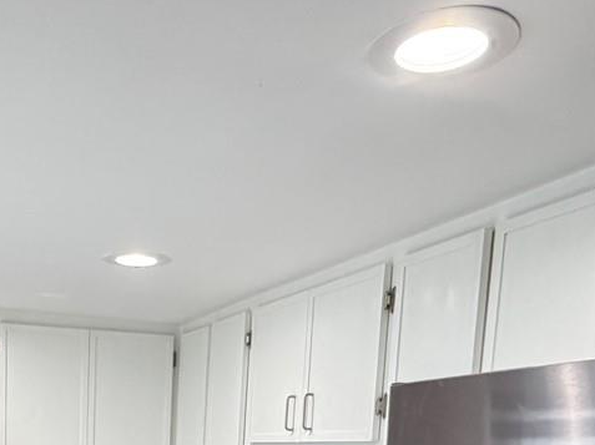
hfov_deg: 39.0
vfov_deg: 26.5
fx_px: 807
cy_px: 566
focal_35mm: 47
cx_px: 125
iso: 320
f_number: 2.2
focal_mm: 2.22
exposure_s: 1/100
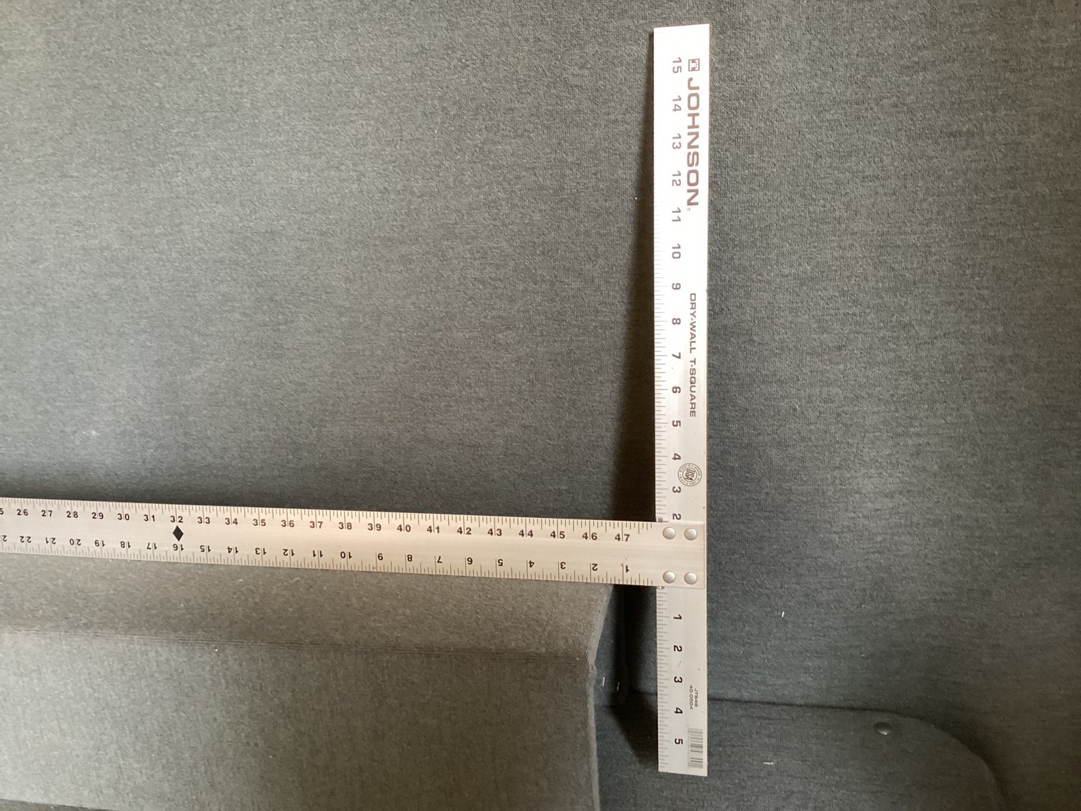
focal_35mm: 31
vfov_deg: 45.4
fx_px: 968
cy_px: 406
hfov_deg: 58.3
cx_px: 540
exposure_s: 1/50
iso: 320
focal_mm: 3.3
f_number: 2.4
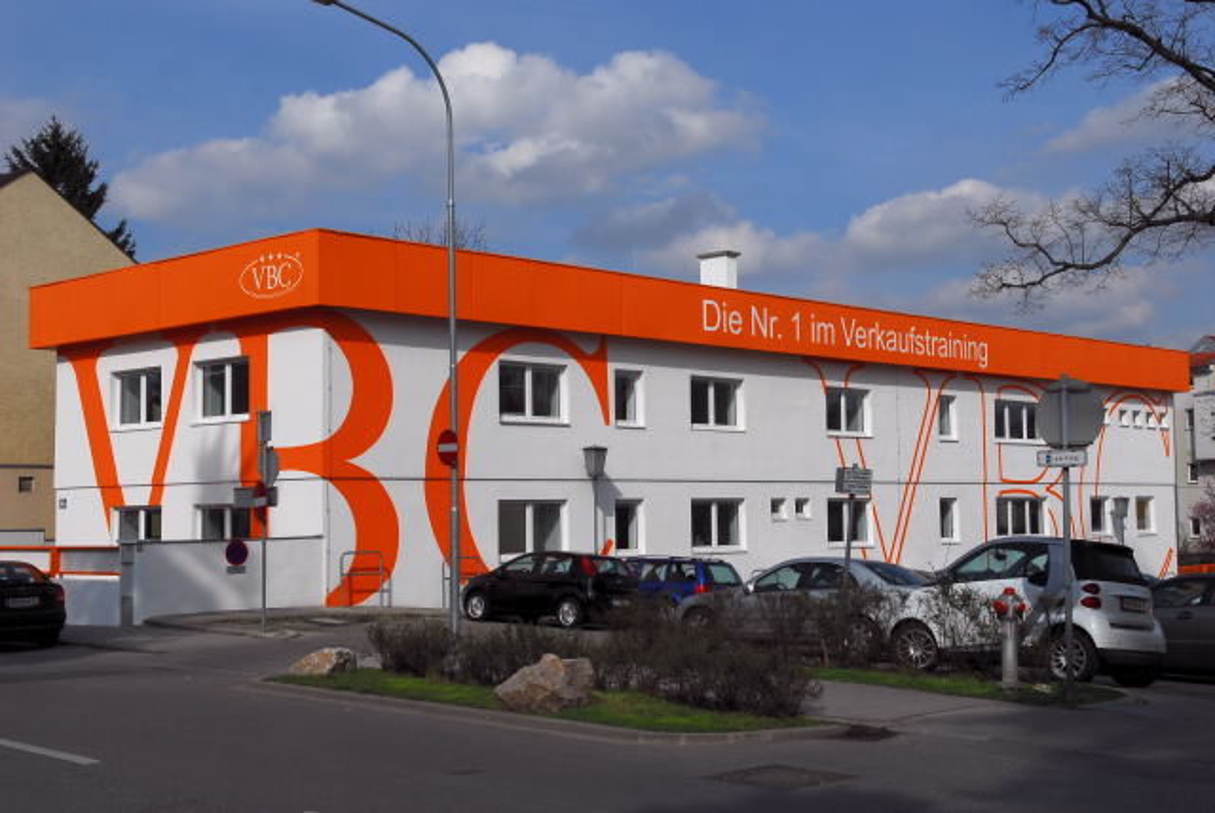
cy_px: 406
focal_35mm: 45
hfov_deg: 43.6
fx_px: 1520
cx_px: 608
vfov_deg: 29.9
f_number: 10
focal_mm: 30
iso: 200
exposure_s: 1/640
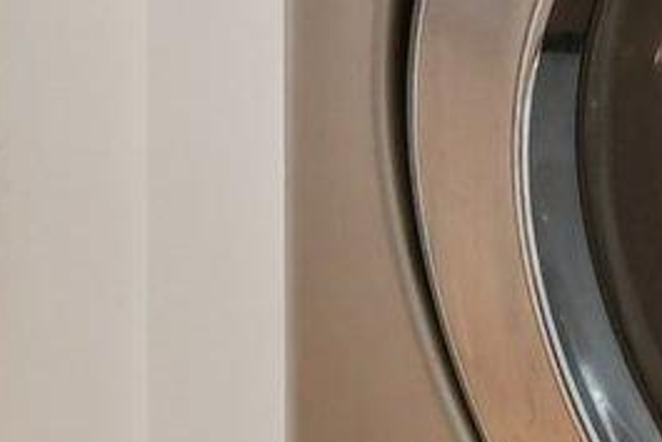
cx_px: 110
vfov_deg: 8.2
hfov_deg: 17.5
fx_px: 2134
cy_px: -1212
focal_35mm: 116
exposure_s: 1/60
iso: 400
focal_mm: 10
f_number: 8
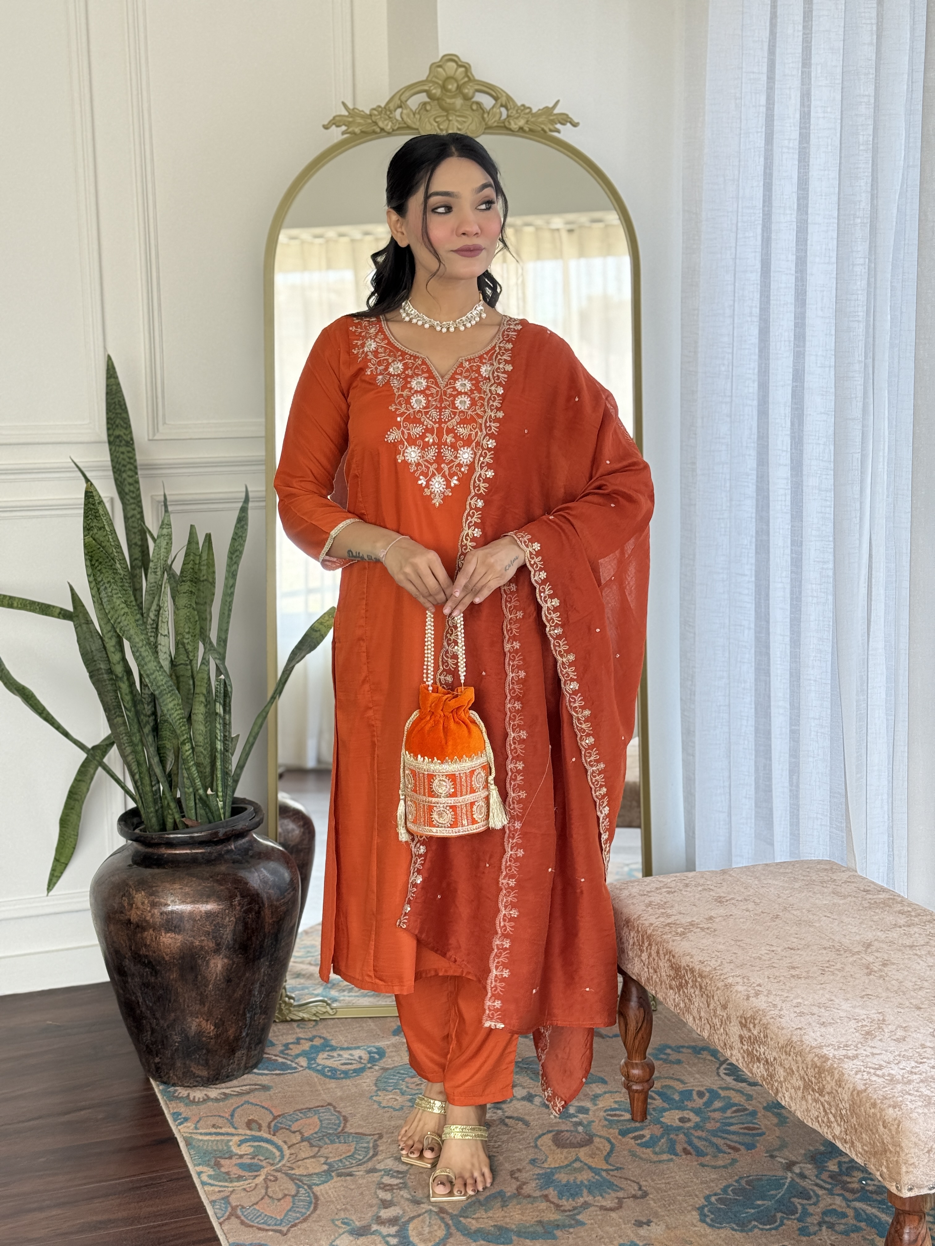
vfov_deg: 39.7
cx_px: 468
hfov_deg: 30.3
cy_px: 623
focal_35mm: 48
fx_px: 1729
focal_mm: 6.76
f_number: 1.78
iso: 160
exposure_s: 1/70
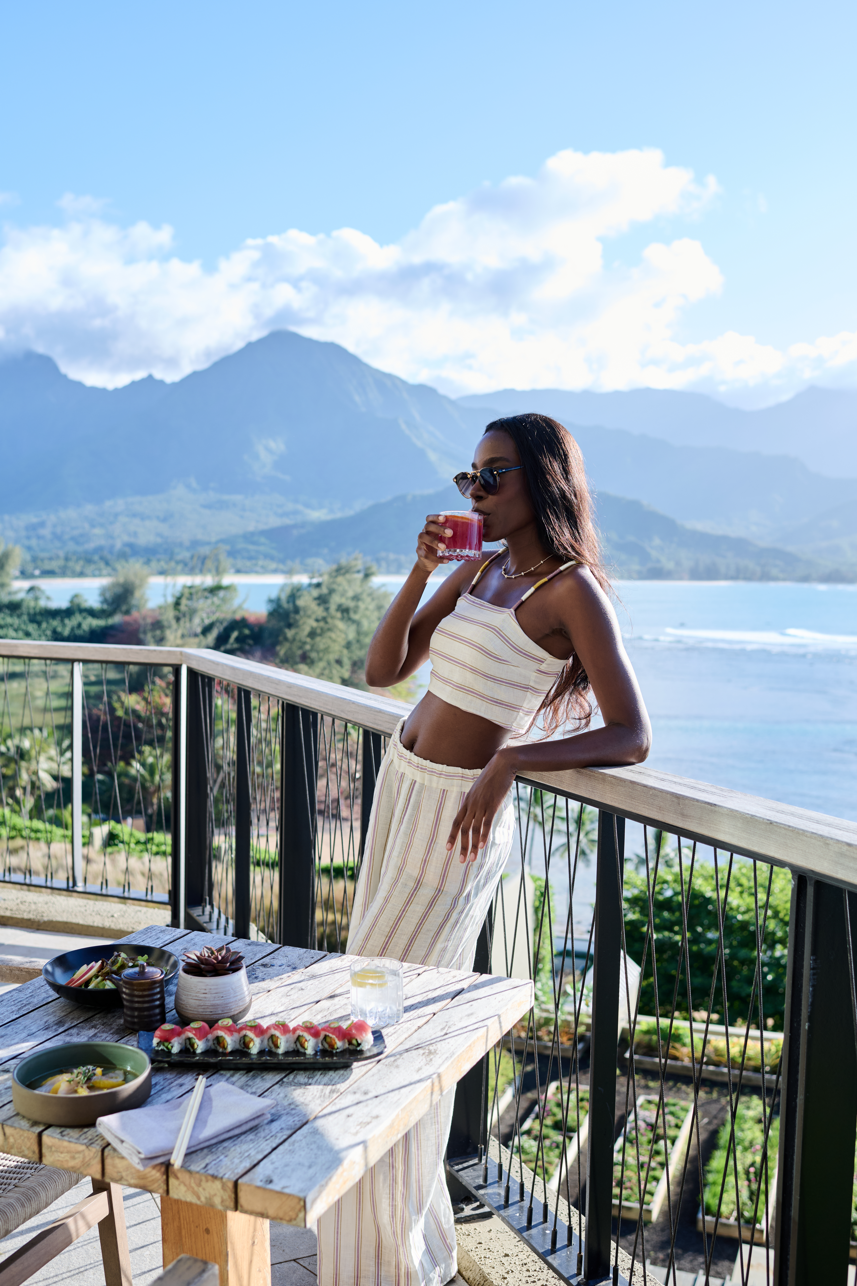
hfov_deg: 37.9
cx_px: 428
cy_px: 643
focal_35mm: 35
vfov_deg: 54.4
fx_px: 1250
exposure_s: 1/640
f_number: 4
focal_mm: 35
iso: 200
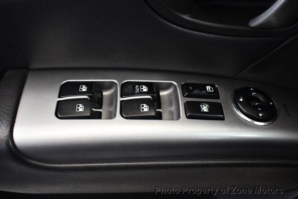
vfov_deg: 36.9
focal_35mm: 36
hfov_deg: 53.1
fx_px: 298
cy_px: 100
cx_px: 149
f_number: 3.5
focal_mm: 18
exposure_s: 1/80
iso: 3200
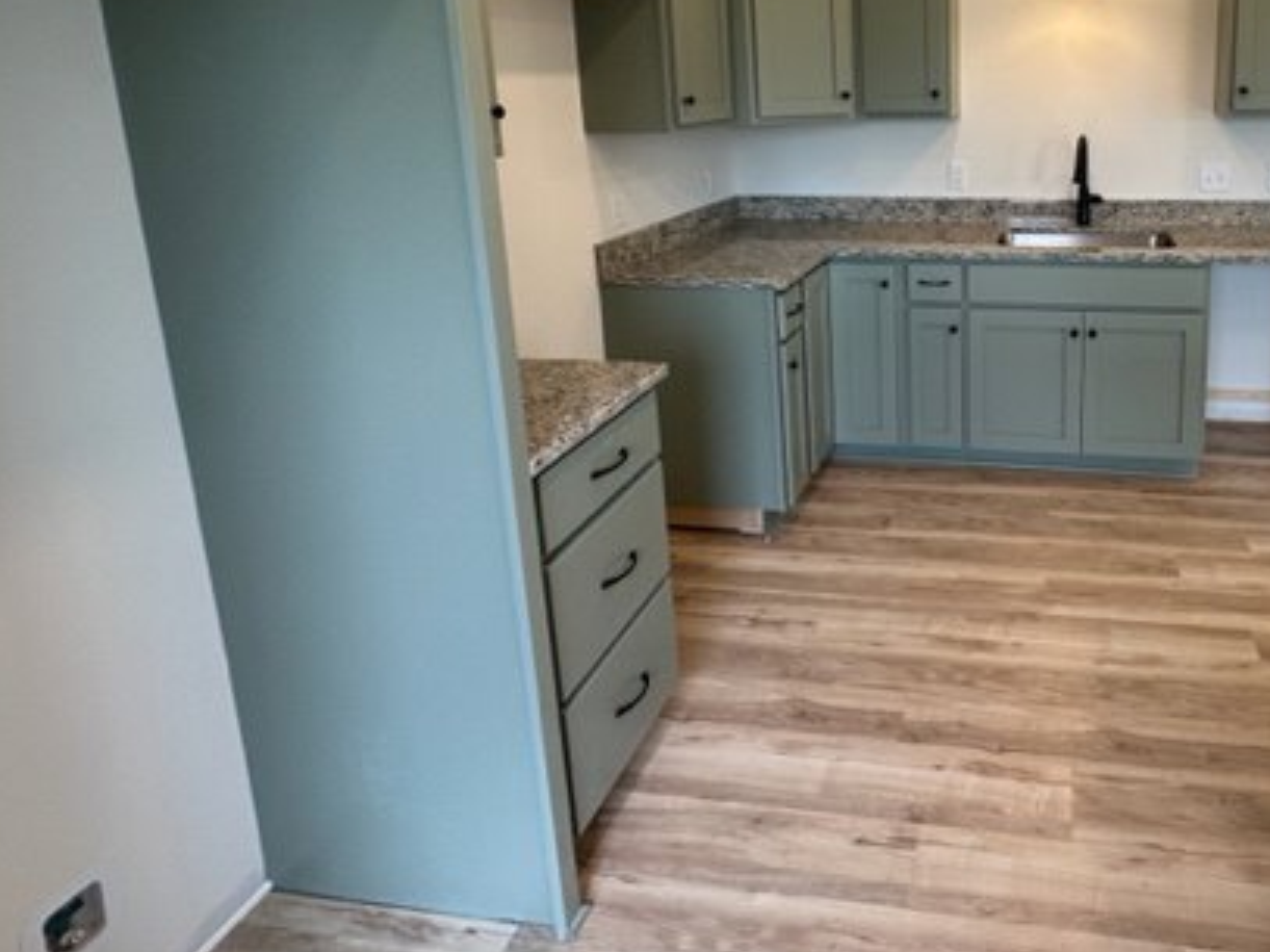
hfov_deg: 70.9
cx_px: 961
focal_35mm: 22
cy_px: 218
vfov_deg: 57.4
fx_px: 807
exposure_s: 1/120
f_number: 2.2
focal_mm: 2.22
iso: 100
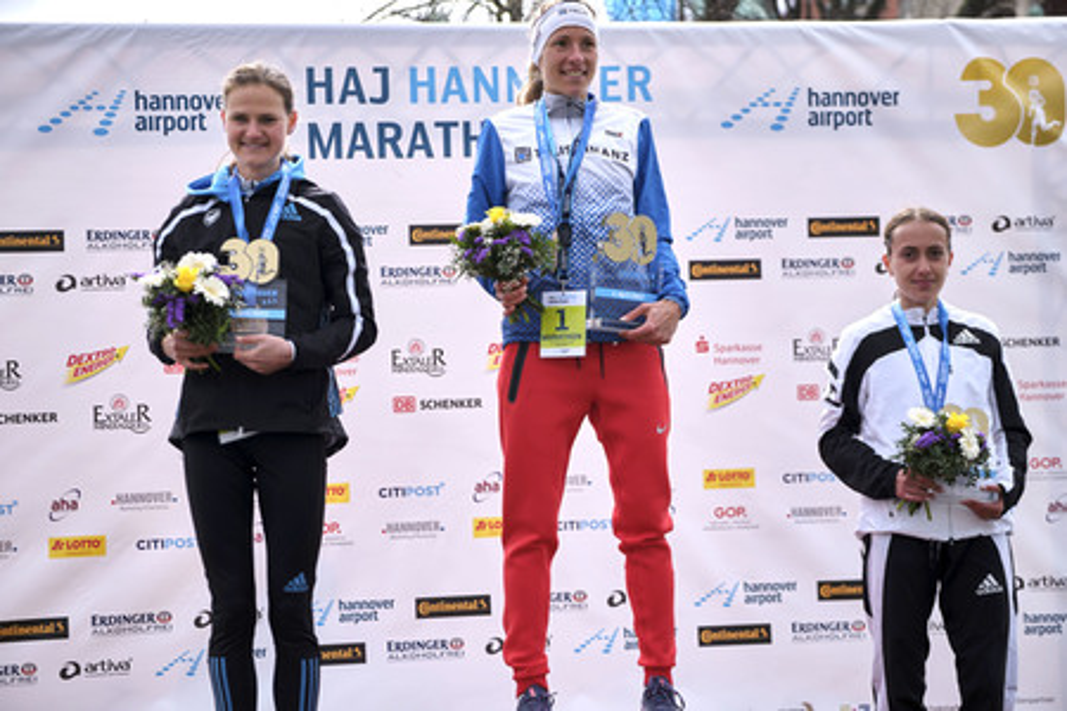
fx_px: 2223
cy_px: 356
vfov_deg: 18.2
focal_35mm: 75
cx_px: 534
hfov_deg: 27.0
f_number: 3.2
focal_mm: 50
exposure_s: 1/500
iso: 160
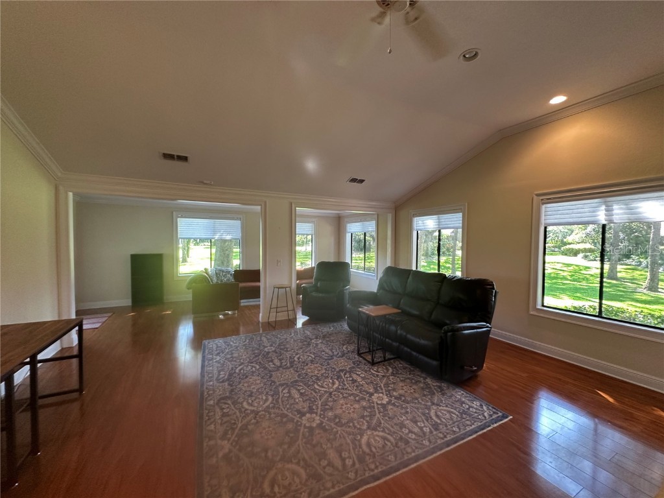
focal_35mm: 14
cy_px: 249
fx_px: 269
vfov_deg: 85.7
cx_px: 332
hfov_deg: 102.1
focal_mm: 2.22
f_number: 2.2
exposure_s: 1/60
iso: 200
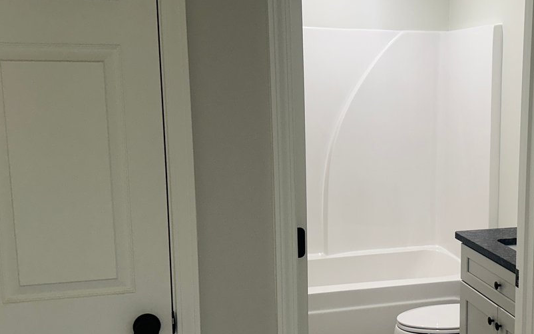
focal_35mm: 48
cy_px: 202
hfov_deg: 40.5
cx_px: 406
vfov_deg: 26.8
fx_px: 698
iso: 200
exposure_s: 1/121
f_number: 1.78
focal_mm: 6.86
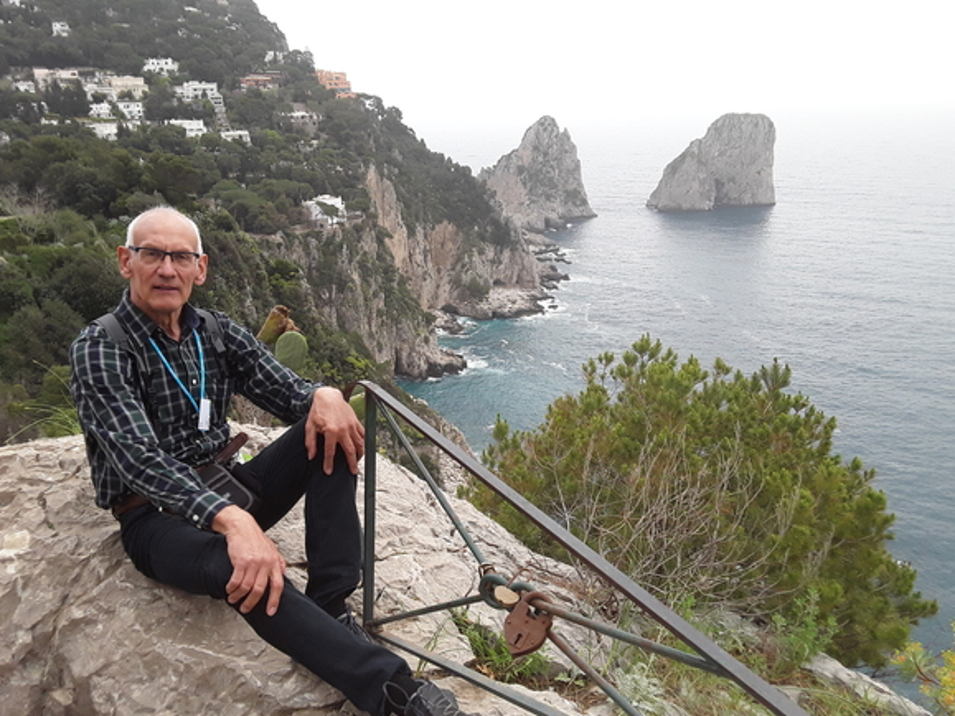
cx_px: 490
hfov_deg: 63.4
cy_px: 366
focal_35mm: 28
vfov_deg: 49.7
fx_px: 772
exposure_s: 1/656
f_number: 1.9
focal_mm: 2.91
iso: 40
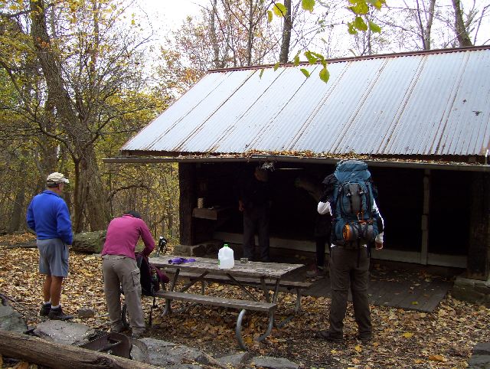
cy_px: 184
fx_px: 510
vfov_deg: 39.8
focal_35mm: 36
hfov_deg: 51.3
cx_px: 245
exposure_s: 1/160
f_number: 2.7
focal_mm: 6
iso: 80
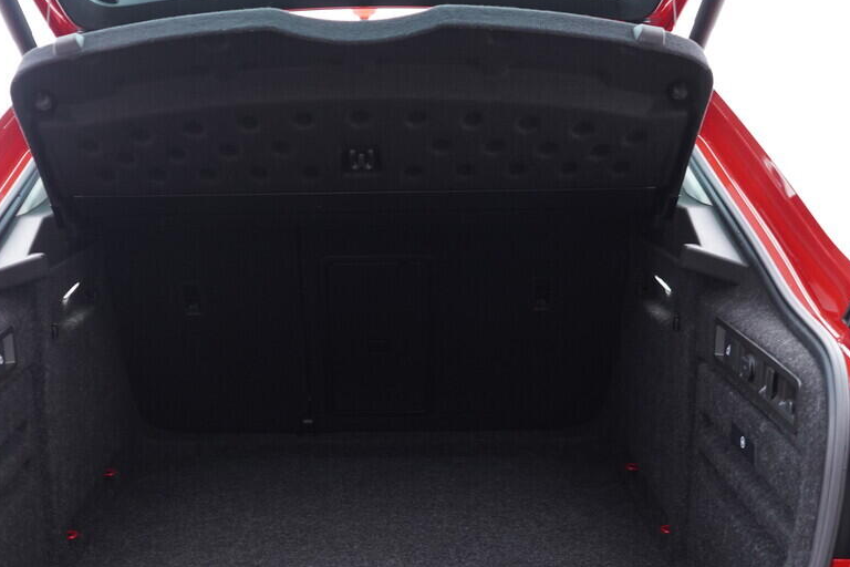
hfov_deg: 41.0
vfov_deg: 27.9
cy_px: 372
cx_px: 360
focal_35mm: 48
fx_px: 1133
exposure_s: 1/40
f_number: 2.8
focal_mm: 24
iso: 500
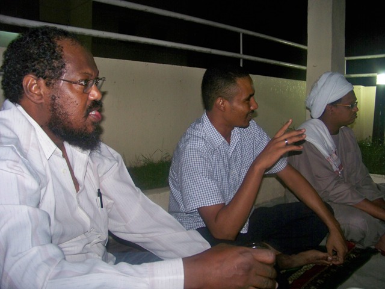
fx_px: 367
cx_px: 192
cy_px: 144
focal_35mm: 33
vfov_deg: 42.9
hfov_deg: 55.4
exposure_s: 1/30
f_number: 2.8
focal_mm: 5.85
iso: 200
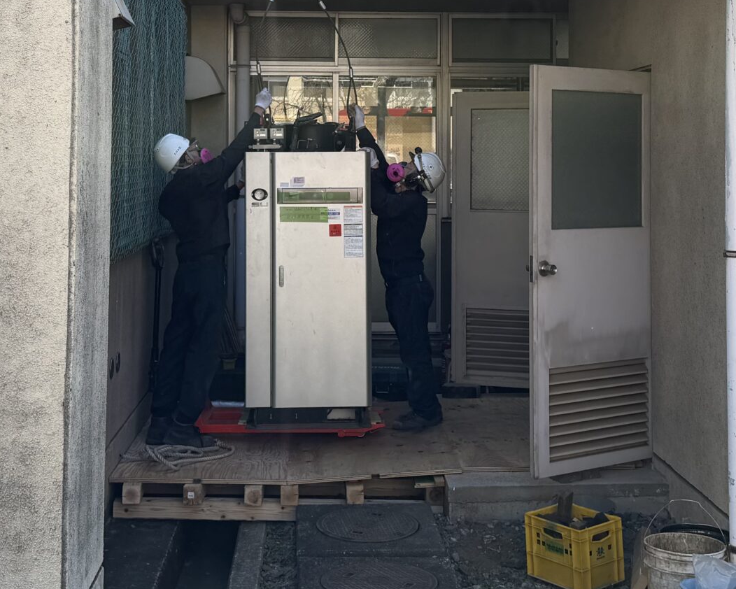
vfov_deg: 26.2
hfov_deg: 33.0
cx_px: 355
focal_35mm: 57
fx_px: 1242
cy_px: 114
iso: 80
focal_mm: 6.76
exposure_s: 1/1192
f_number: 1.78
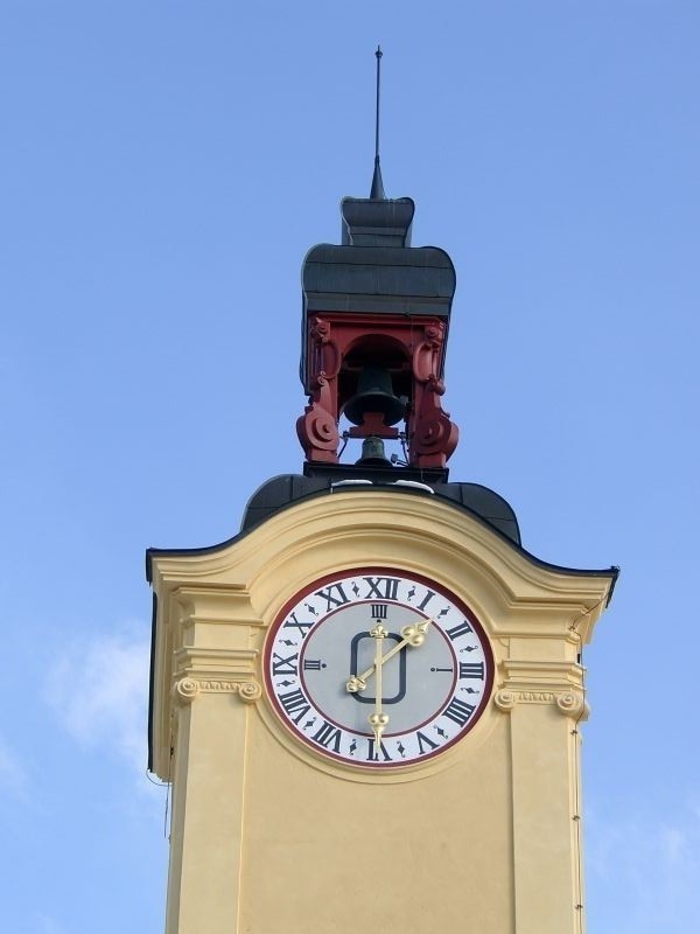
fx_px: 2696
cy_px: 467
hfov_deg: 14.8
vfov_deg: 19.6
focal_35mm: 100
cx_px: 350
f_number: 4
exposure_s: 1/412
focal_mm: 20.74
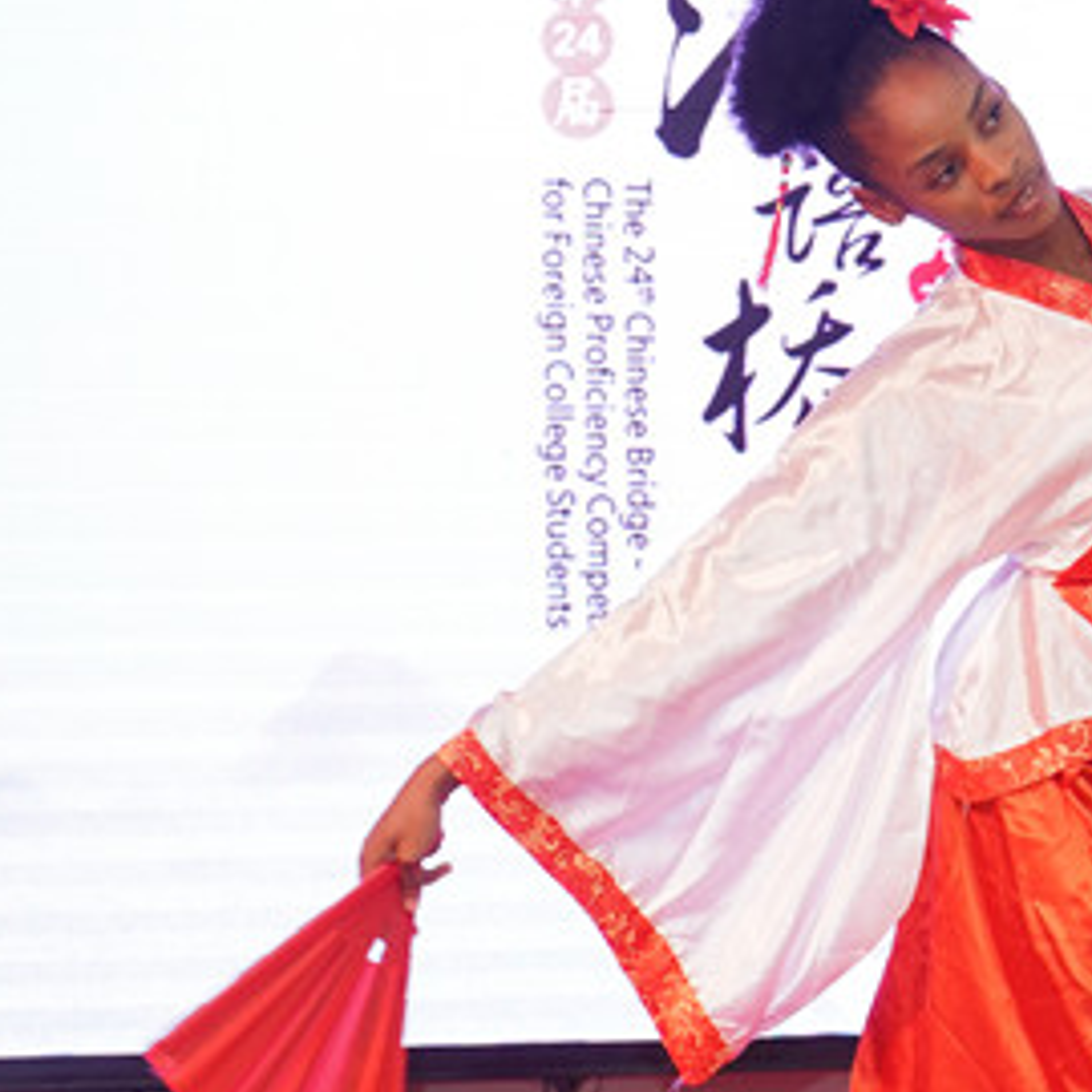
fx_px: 5496
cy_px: 582
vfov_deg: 11.3
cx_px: 1359
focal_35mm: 154
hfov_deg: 11.1
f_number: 5.6
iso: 1250
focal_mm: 70
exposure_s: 1/160
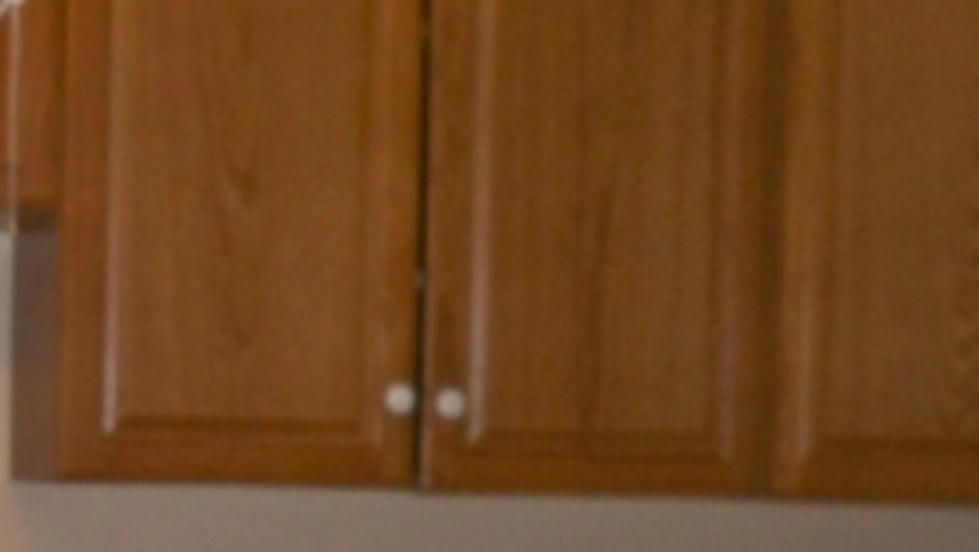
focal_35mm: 111
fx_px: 2883
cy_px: 791
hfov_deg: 18.4
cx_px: -157
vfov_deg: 10.6
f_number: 3.1
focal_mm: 6.3
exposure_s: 1/60
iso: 200
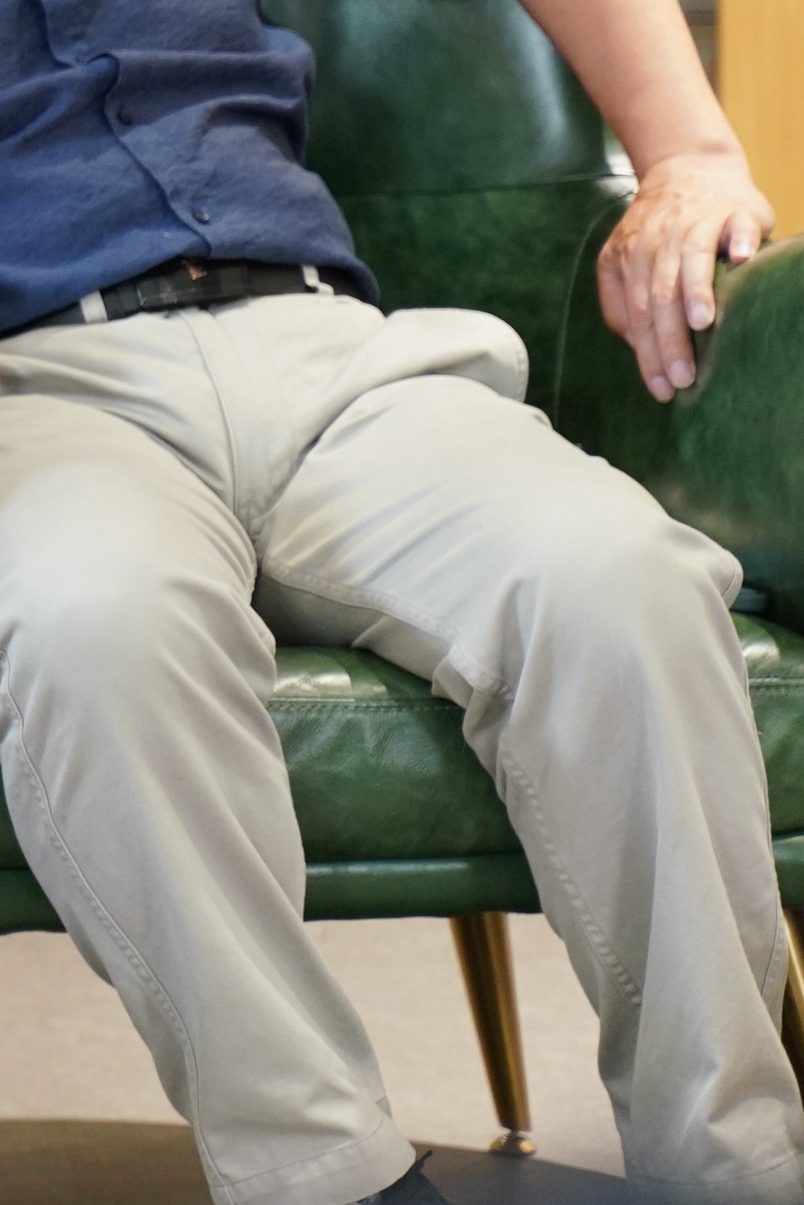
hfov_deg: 5.0
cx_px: -1031
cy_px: 98
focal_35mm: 266
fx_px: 8906
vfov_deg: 7.7
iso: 1600
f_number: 3.5
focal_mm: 75
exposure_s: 1/160
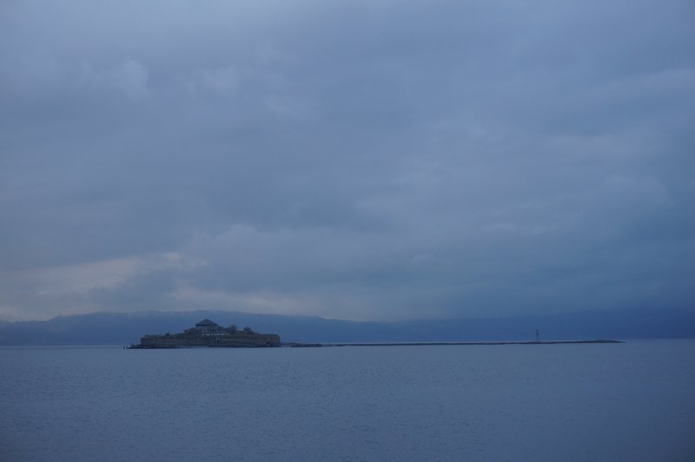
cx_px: 348
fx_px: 1447
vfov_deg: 18.2
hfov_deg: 27.0
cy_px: 231
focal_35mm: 75
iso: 320
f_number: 5.6
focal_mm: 50
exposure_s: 1/160
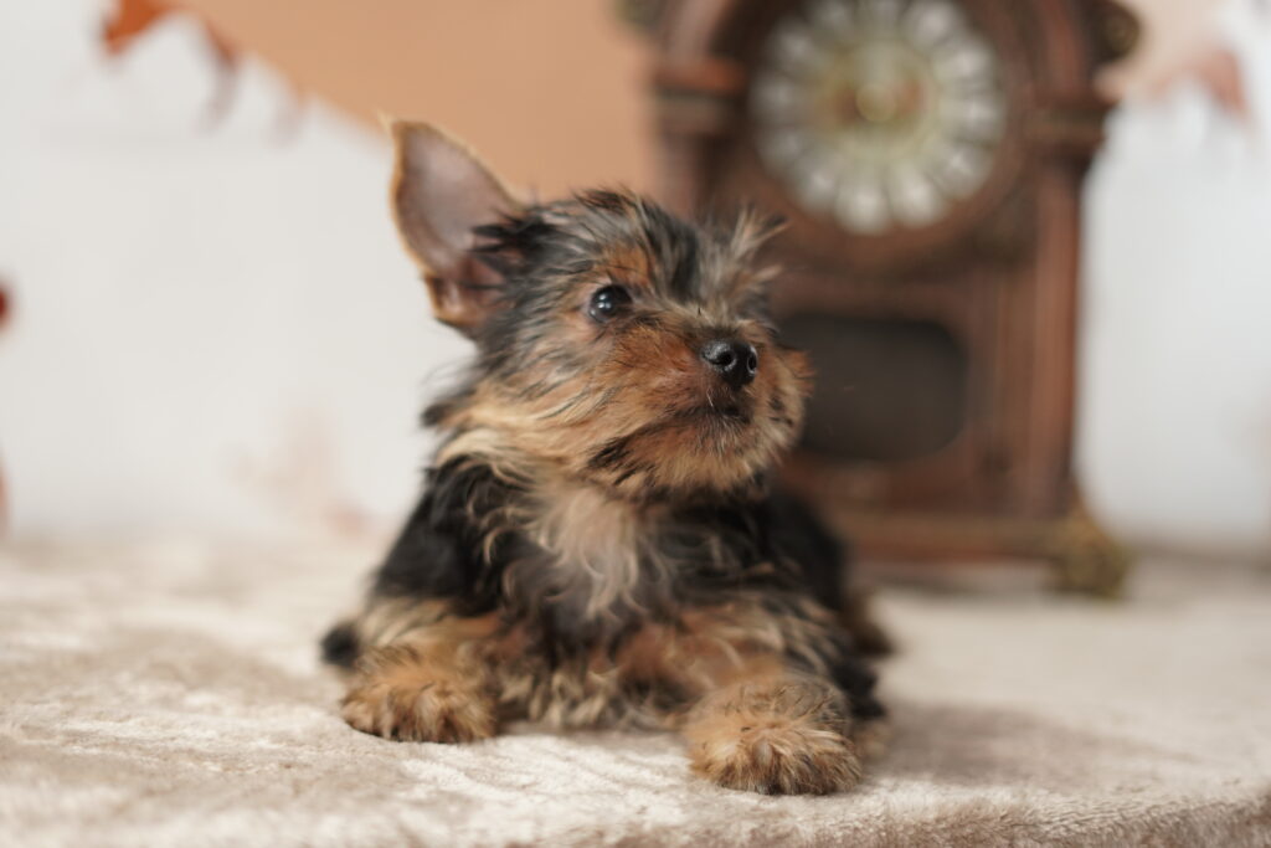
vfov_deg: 27.0
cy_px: 424
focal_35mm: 50
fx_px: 1765
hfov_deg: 39.6
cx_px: 636
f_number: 2
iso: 1250
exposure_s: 1/400
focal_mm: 50
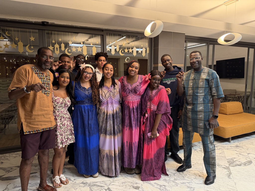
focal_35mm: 24
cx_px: 128
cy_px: 96
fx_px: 177
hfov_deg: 71.6
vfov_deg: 56.8
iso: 320
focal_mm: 6.76
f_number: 1.78
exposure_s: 1/50
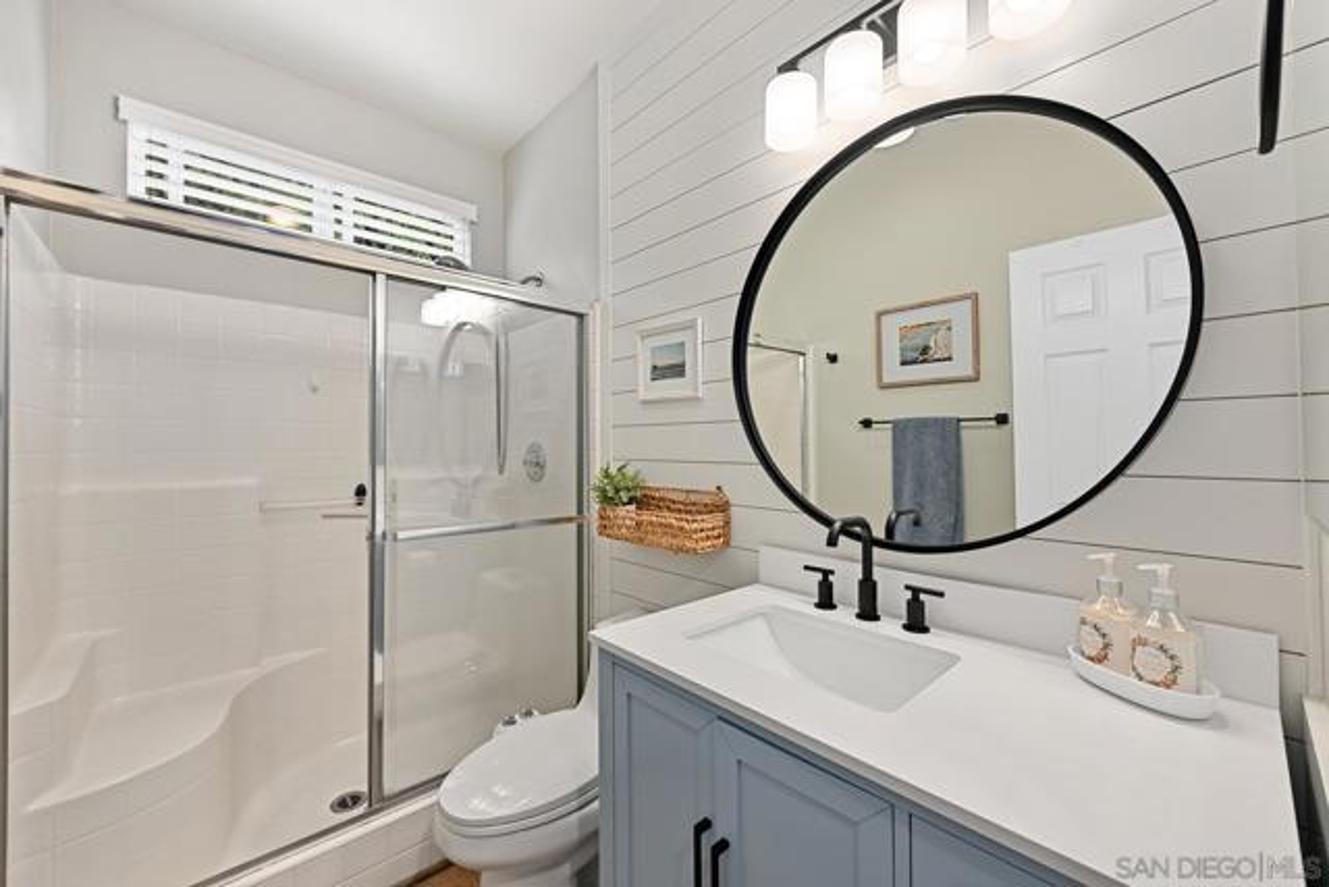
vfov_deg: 81.2
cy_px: 444
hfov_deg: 104.2
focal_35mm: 14
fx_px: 517
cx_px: 664
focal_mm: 14
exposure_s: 1/4
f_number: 8
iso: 320
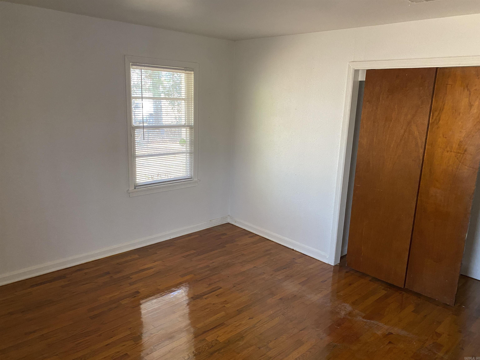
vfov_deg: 53.1
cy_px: 180
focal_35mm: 26
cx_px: 240
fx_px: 361
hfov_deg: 67.3
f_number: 1.8
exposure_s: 1/60
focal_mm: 4.25
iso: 320
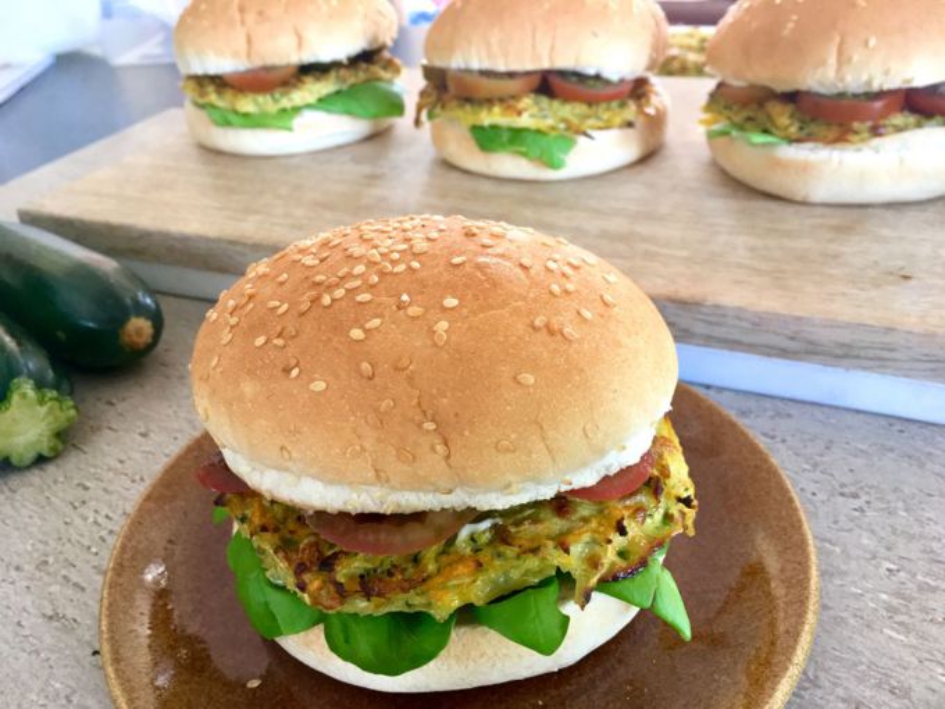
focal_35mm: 29
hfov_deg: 61.7
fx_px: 792
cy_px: 354
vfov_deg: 48.2
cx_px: 472
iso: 160
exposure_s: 1/33
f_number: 2.2
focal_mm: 4.15
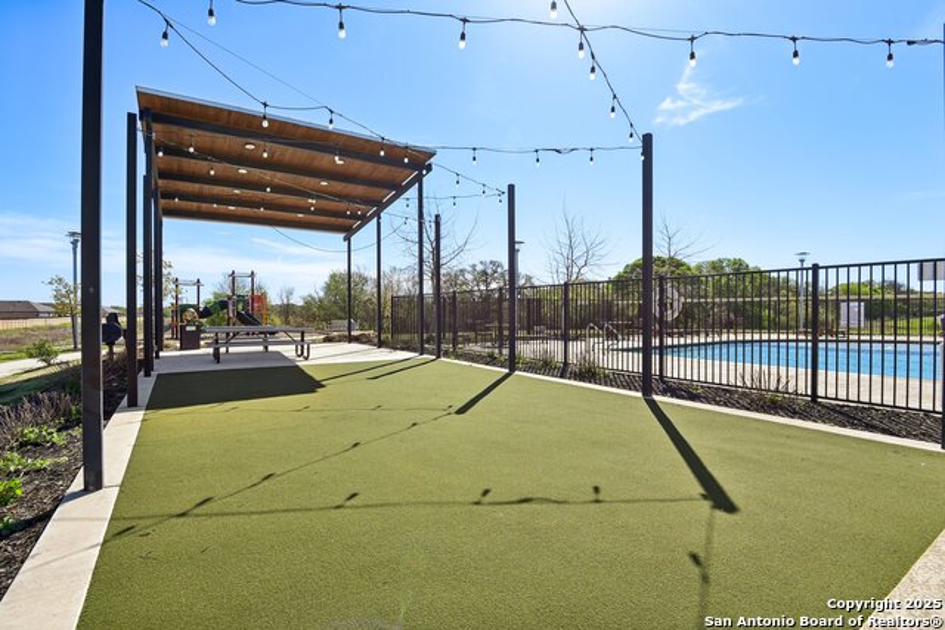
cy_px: 315
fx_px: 446
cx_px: 472
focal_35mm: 17
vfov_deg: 70.5
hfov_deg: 93.3
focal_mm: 17
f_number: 8
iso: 400
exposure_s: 1/800
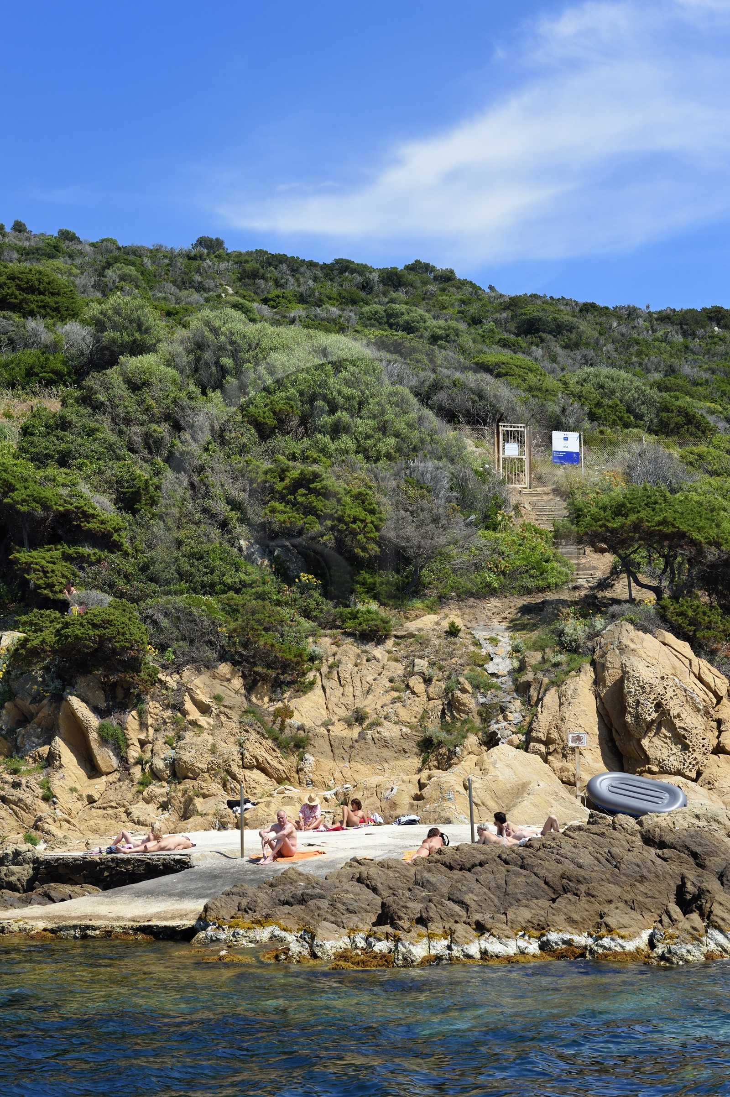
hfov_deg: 18.2
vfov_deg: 27.0
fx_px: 2284
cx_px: 365
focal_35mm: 75
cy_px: 548
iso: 200
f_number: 10
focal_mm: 75
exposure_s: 1/400
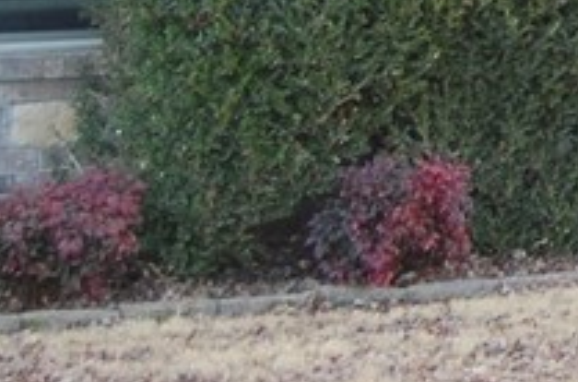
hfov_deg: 8.2
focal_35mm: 235
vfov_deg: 5.7
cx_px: 1260
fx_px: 3762
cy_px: -324
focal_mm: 30
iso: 400
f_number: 5
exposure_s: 1/60
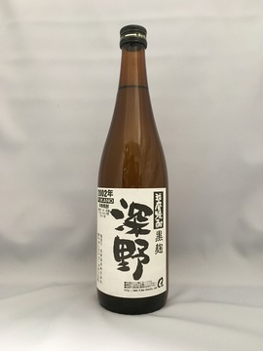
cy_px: 176
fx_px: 294
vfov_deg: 61.7
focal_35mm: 29
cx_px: 132
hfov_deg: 48.2
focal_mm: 4.15
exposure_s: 1/15
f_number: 2.2
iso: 200
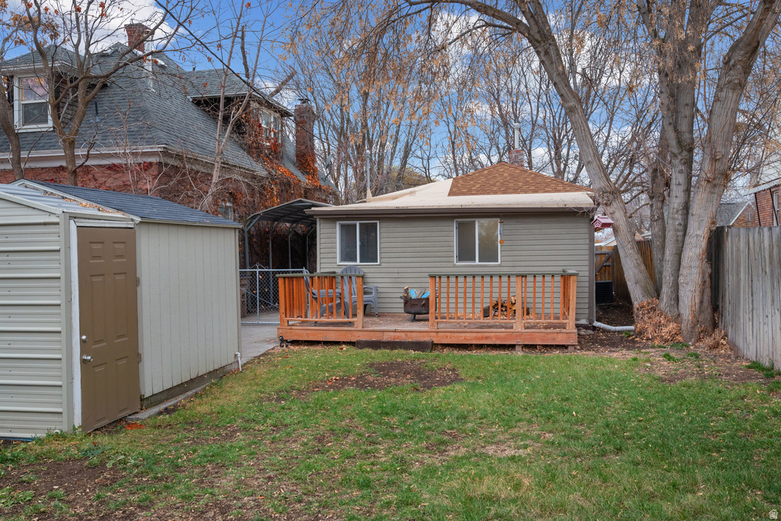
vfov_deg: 43.7
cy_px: 260
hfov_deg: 61.9
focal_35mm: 30
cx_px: 390
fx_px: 651
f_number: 8
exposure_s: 1/25
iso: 800
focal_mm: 30
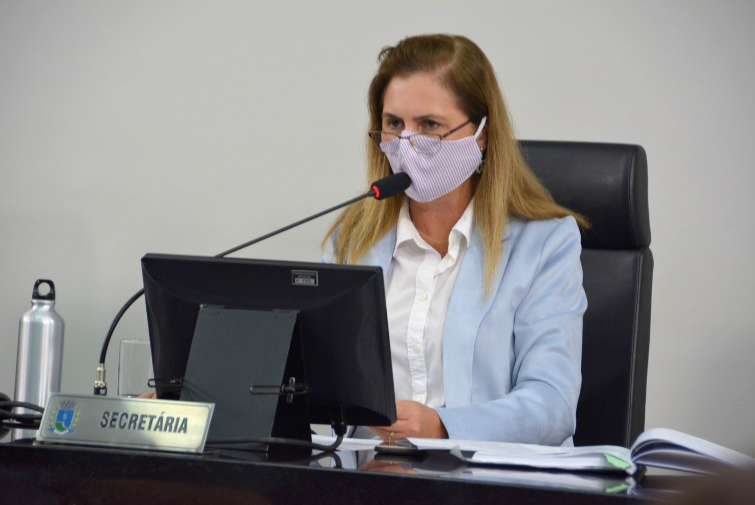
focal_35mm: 202
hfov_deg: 10.2
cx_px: 378
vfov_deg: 6.8
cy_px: 252
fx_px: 4250
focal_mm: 135
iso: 800
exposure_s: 1/160
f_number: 5.6
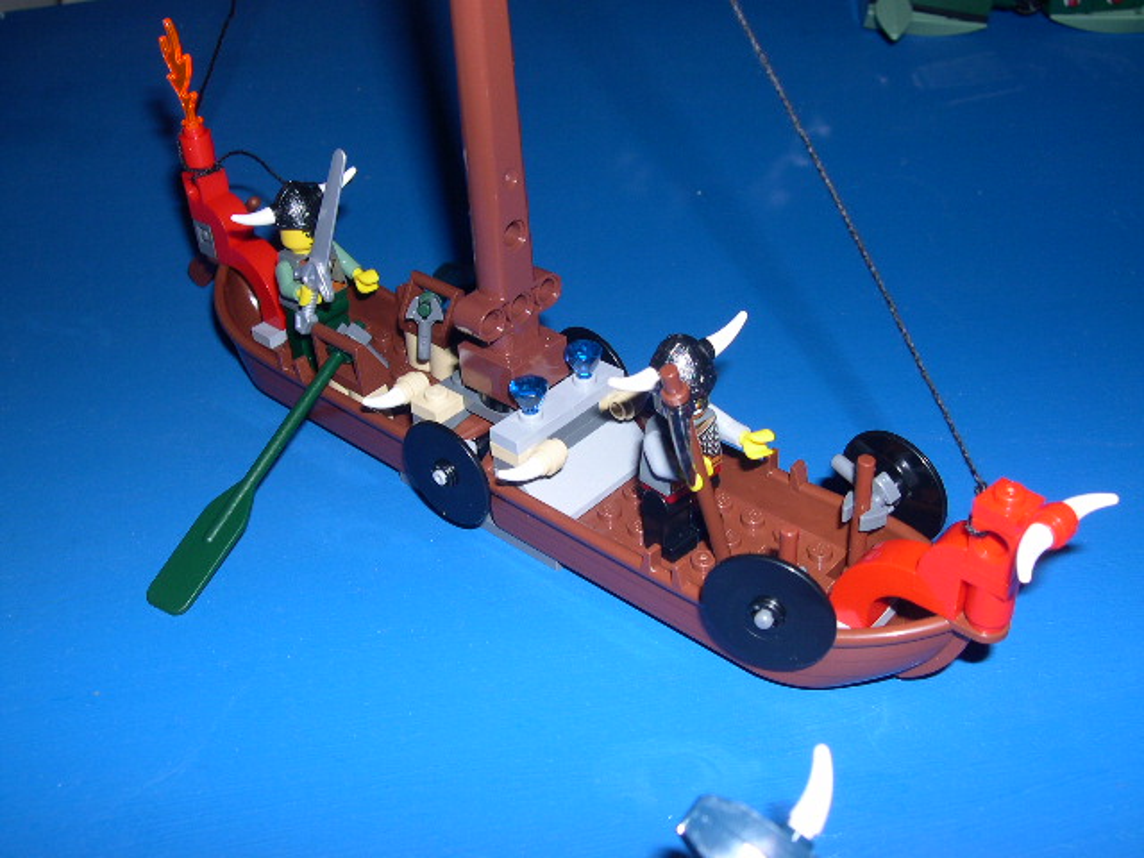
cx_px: 572
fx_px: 1256
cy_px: 429
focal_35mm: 38
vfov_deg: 37.7
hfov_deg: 49.0
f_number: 7.6
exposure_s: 1/60
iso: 100
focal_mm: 8
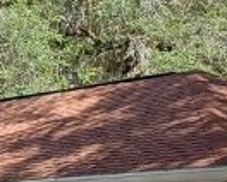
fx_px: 1272
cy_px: 256
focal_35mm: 189
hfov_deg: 9.7
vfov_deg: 8.1
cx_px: -170
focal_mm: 4.6
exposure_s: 1/193
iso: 32
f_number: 1.8
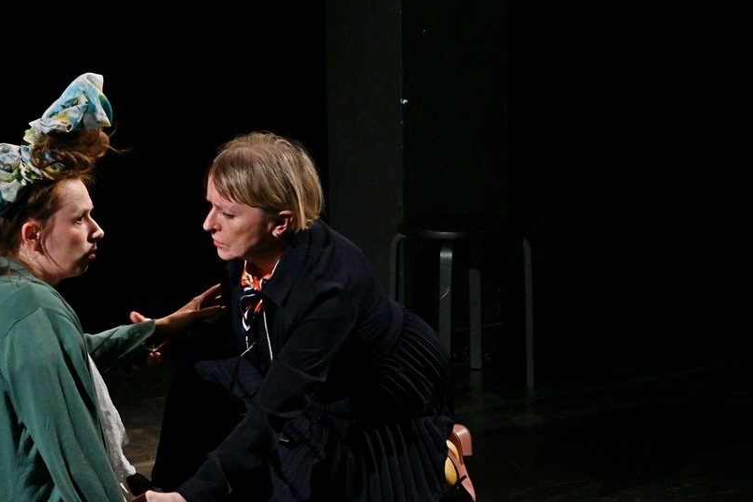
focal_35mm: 112
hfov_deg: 18.2
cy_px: 337
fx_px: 2342
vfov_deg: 12.2
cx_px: 298
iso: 2000
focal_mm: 50
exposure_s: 1/125
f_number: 4.5
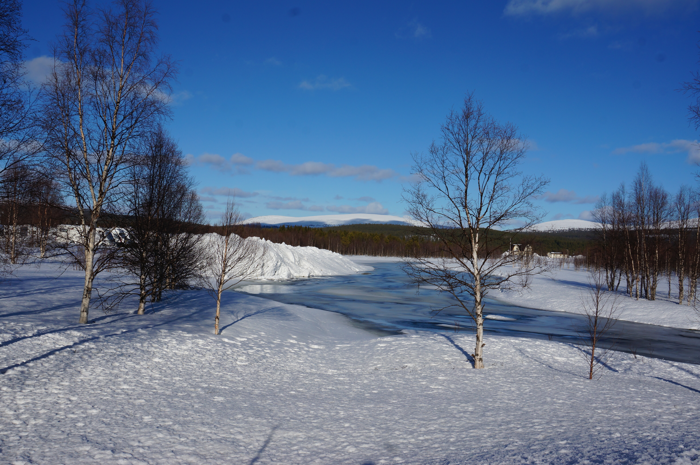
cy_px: 232
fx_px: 670
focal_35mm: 34
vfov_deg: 38.3
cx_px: 350
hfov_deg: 55.2
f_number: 13
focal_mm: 23
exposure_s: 1/250
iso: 100
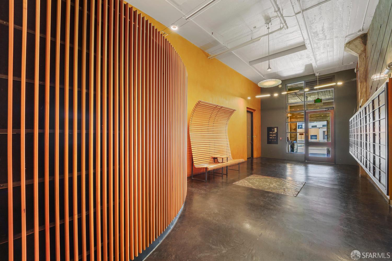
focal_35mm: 14
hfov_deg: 104.3
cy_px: 130
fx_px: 152
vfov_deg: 81.2
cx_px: 196
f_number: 8
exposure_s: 10
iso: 100
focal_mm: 14
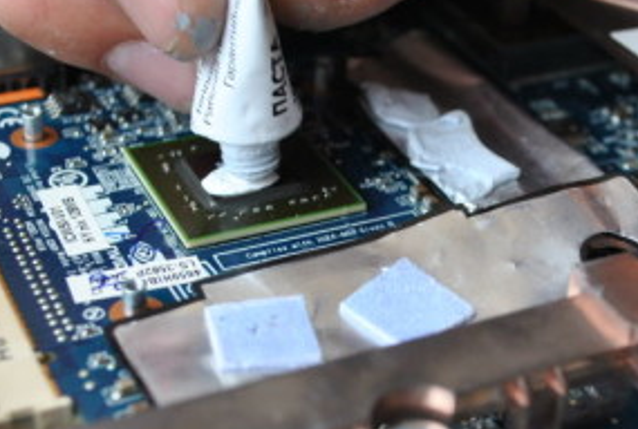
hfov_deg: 24.6
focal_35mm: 82
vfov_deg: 16.7
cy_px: 296
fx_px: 1458
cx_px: 416
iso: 200
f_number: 5
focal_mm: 26
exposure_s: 1/100
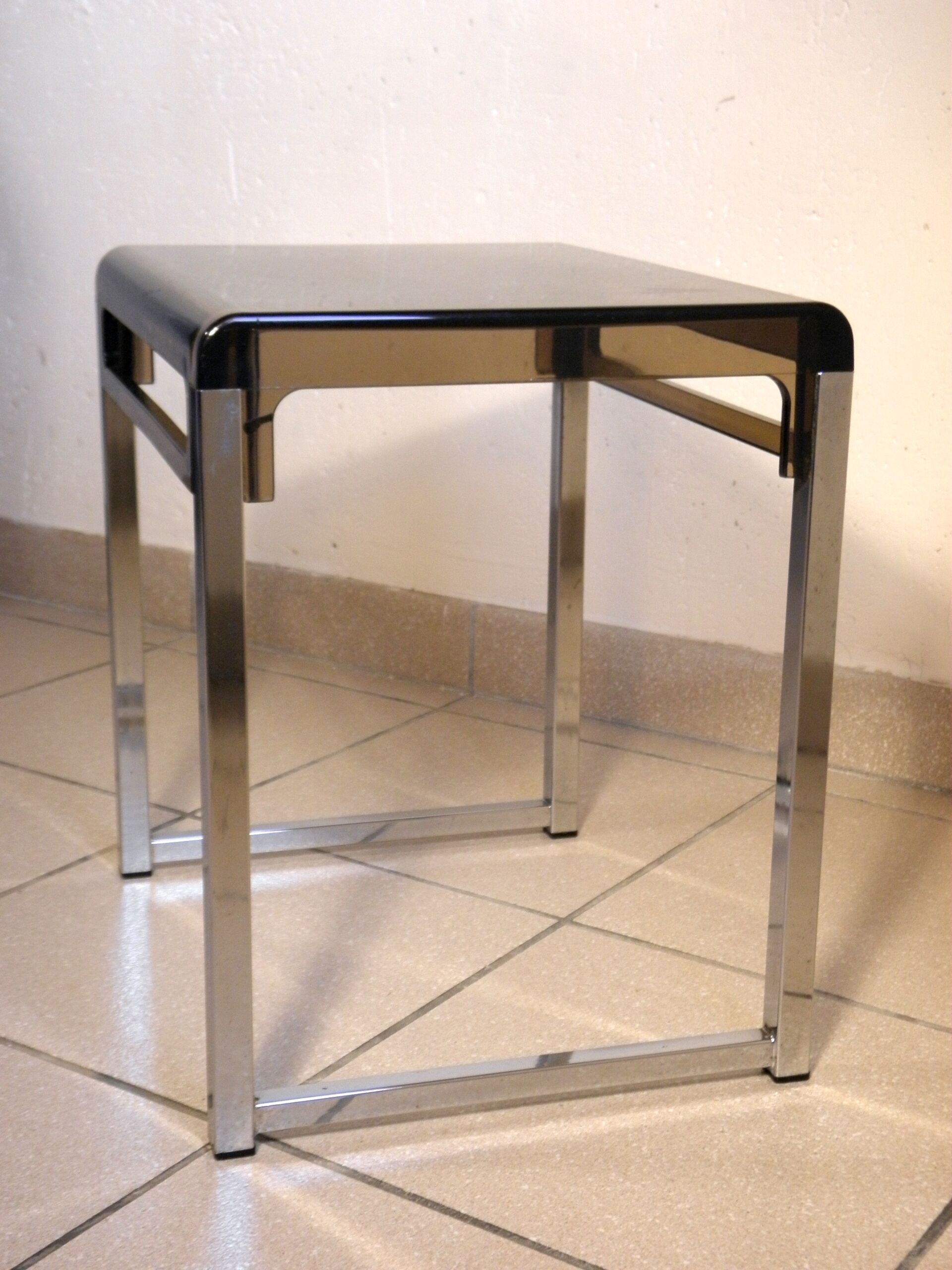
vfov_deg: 38.2
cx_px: 476
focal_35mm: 50
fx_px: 1833
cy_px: 635
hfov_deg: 29.1
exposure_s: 1/25
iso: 200
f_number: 4
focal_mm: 9.1
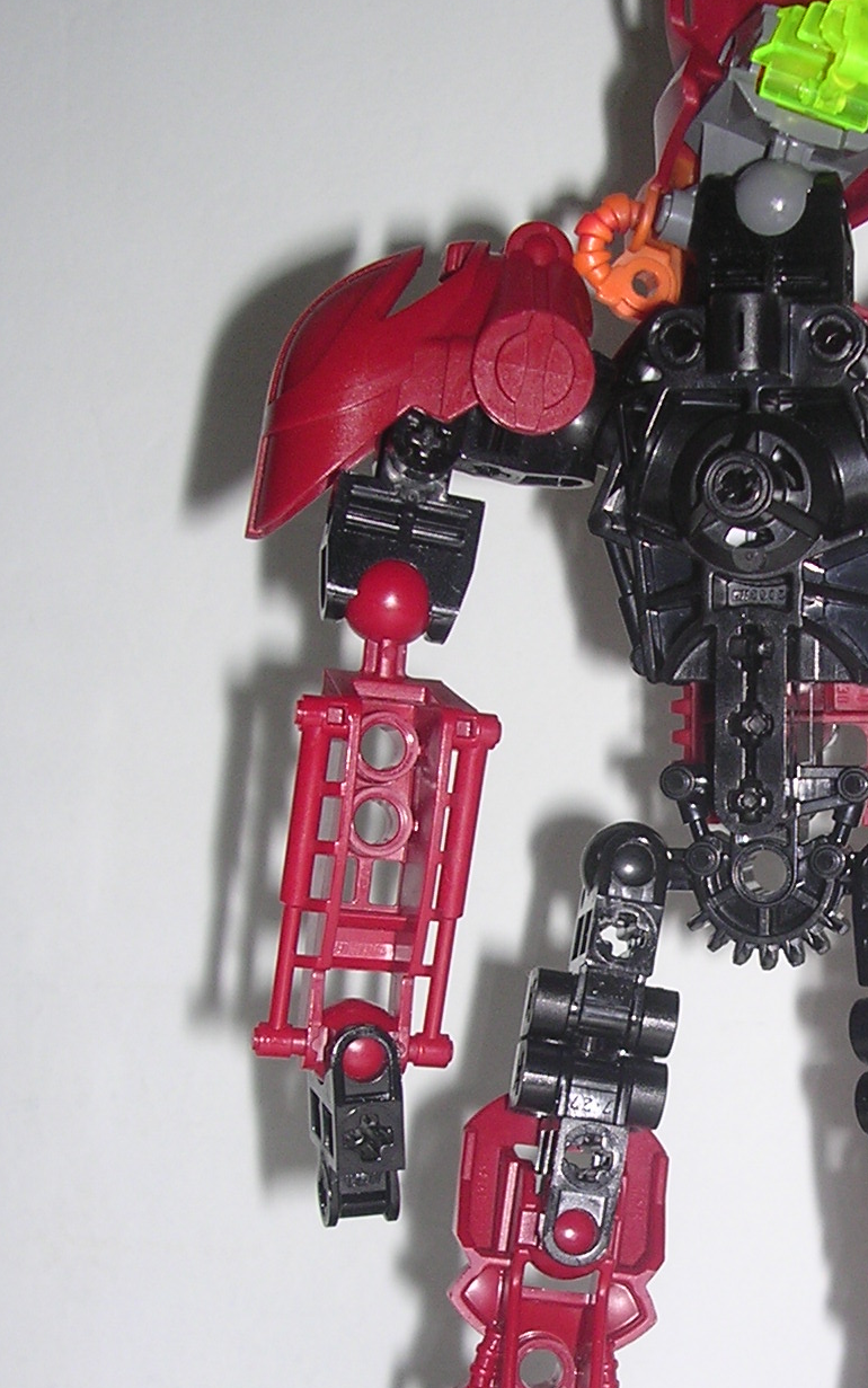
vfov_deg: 30.3
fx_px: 2534
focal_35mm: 67
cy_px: 953
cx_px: 756
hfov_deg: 19.1
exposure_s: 1/60.1
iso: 100
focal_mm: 5.8
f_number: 2.8
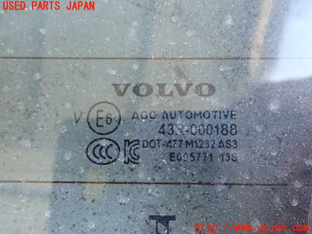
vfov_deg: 33.6
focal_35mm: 43
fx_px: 388
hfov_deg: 43.9
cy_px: 117
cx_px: 156
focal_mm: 7.86
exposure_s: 1/10
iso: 1000
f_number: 2.9
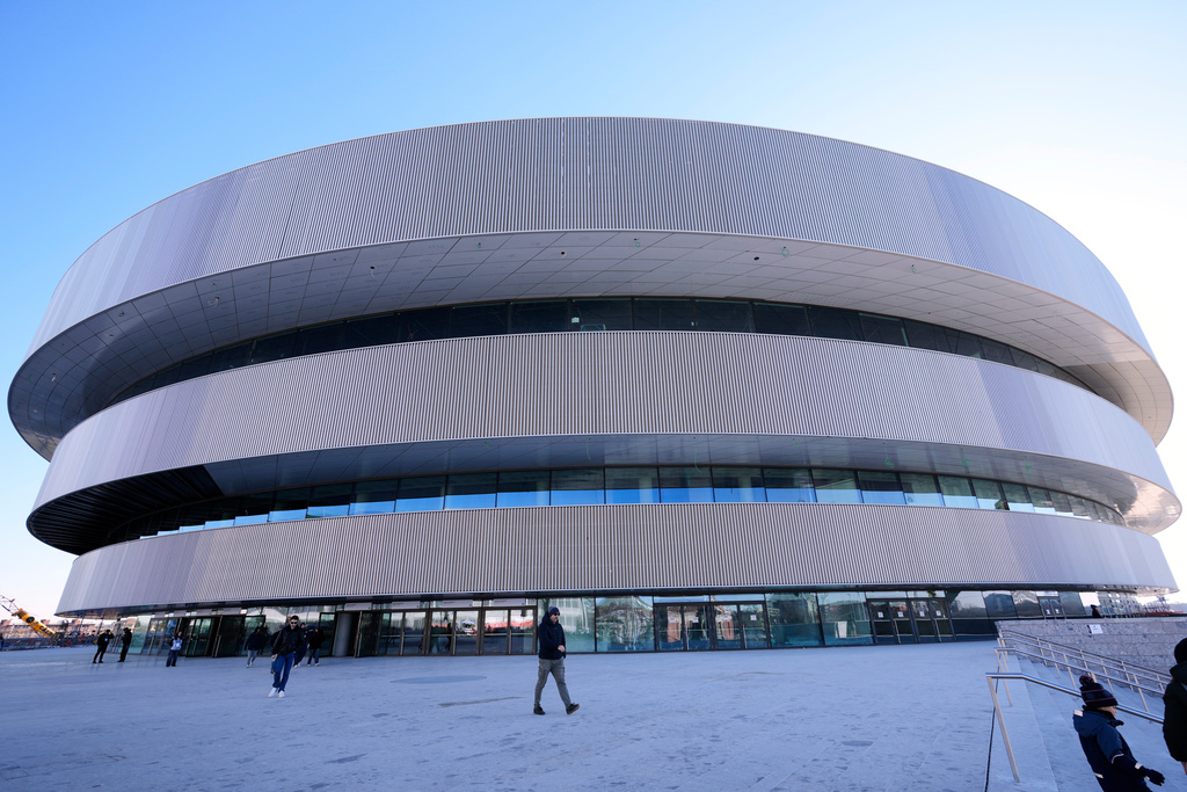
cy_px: 396
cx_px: 594
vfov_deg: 73.8
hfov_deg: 96.7
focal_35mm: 16
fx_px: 528
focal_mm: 16
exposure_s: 1/400
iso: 160
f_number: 4
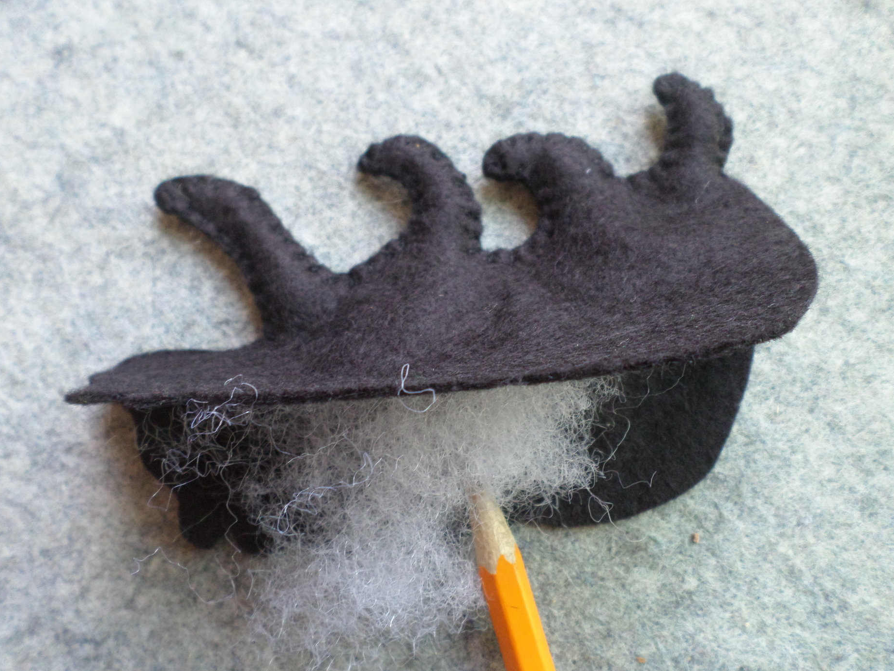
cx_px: 440
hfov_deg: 67.3
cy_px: 337
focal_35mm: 26
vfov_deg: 53.1
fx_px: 672
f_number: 2.5
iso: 160
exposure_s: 1/30
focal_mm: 4.5
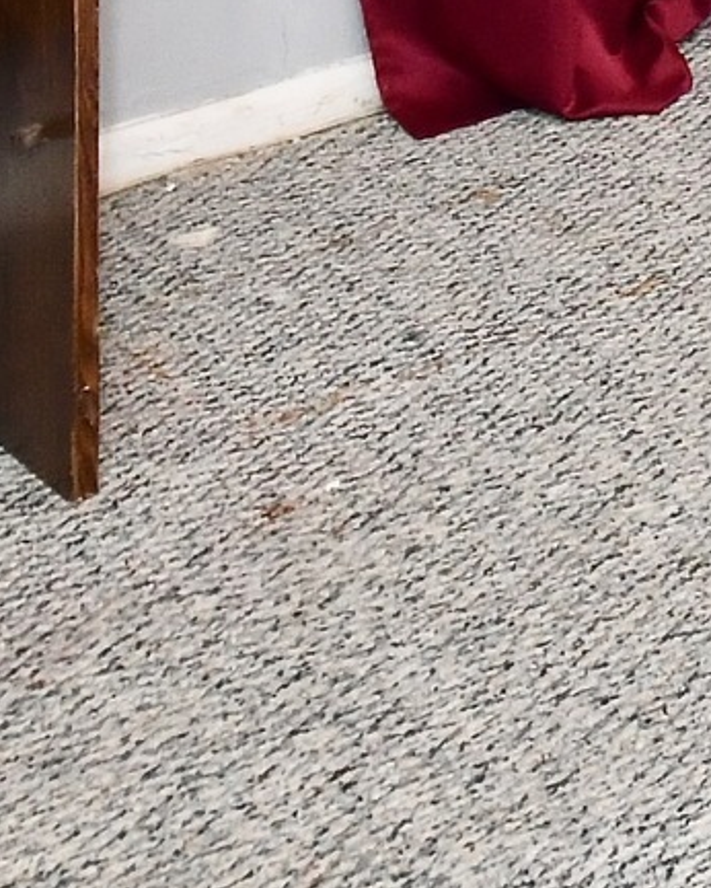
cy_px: -916
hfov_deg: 11.5
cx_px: 1903
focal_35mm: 100
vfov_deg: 15.2
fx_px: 2629
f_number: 6.3
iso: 640
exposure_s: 1/60
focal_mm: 10
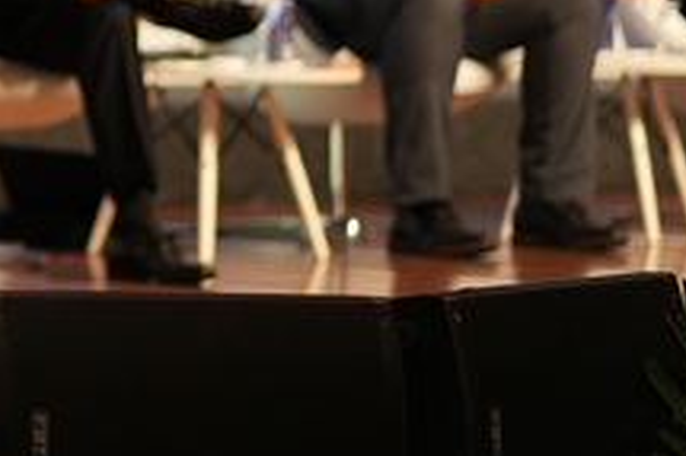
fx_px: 7540
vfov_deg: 3.4
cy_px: -325
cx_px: -453
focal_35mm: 396
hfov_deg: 5.2
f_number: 1.8
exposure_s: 1/250
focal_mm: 85
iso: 1600
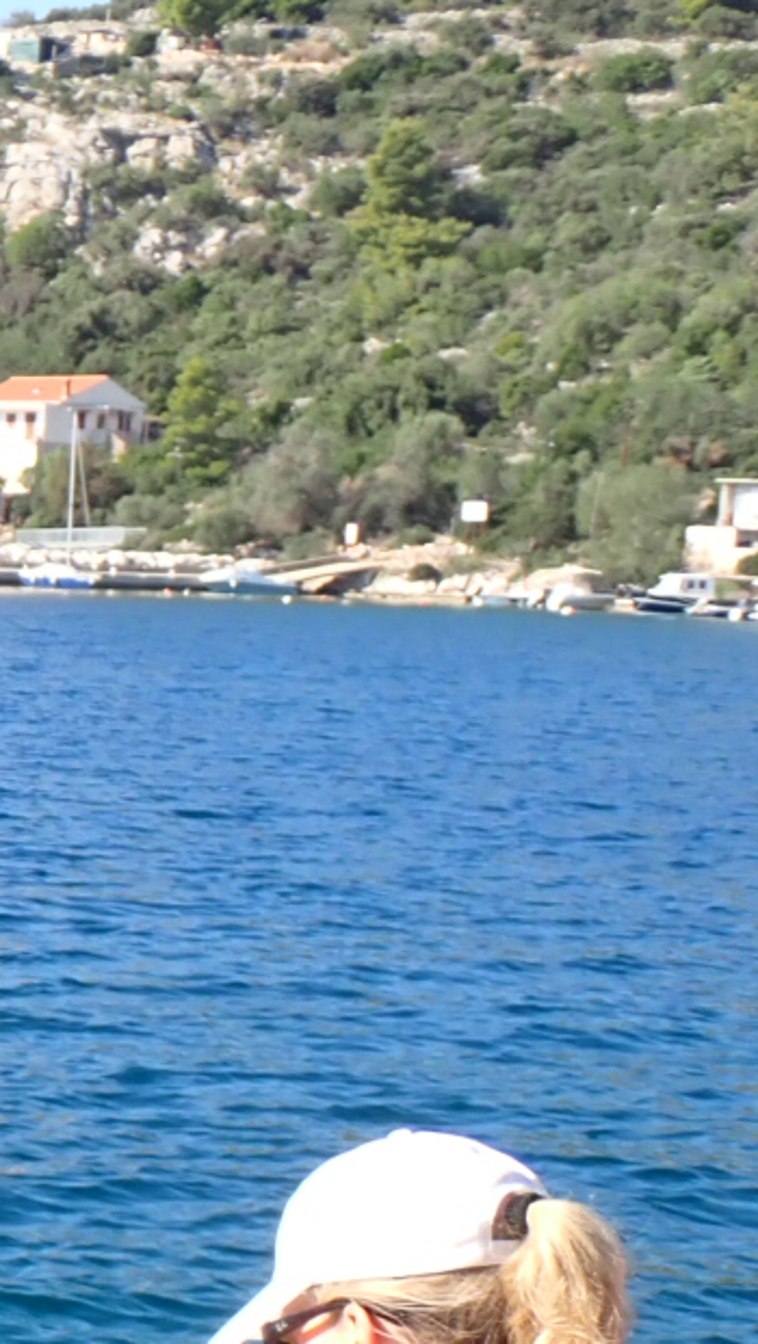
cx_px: -858
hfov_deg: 9.7
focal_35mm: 115
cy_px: 1171
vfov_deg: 18.4
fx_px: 4103
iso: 100
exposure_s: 1/400
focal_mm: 7.31
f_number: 4
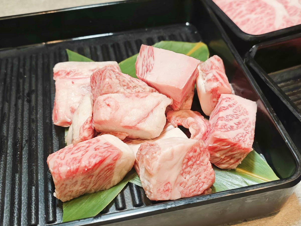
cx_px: 150
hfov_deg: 47.9
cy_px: 113
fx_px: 339
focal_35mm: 39
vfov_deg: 36.8
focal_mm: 8.72
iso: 1600
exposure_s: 1/420
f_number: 2.8
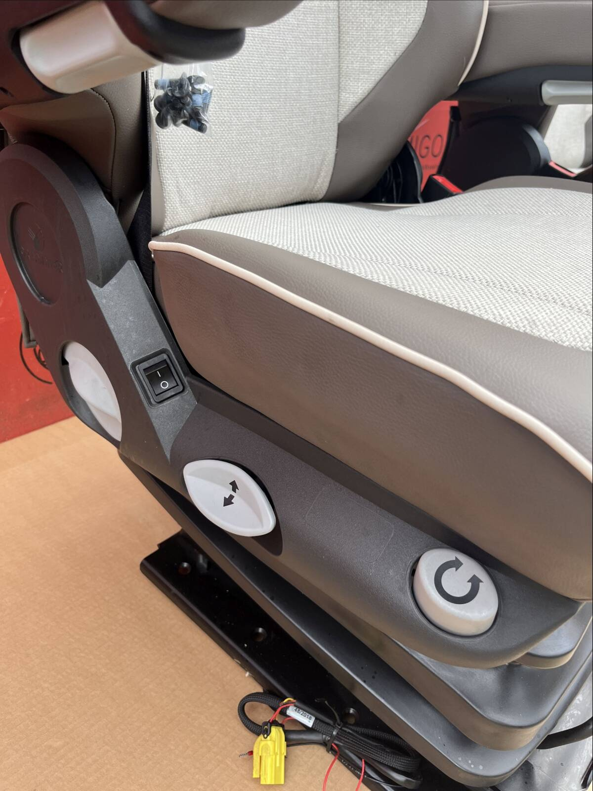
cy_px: 396
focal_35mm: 26
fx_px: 594
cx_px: 296
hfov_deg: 53.1
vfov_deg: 67.3
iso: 40
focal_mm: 5.1
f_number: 1.6
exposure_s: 1/192
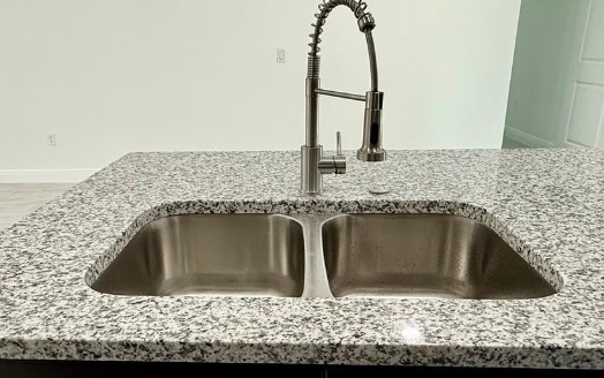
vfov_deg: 43.1
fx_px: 478
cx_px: 277
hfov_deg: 64.5
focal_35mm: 29
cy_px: 206
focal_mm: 2.22
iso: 160
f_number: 2.2
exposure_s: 1/120
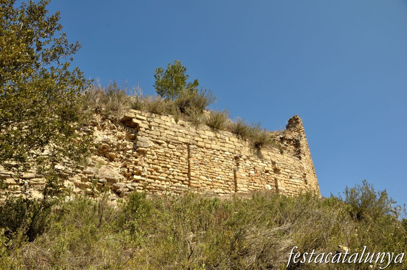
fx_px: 305
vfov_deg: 47.8
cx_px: 204
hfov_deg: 67.4
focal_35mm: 27
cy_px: 135
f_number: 10
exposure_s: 1/400
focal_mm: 18
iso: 320
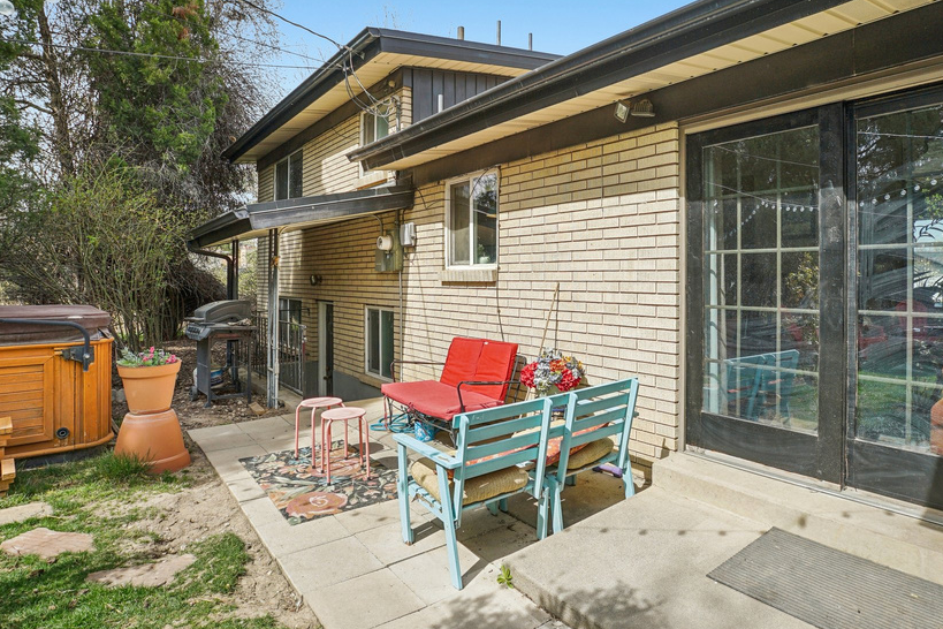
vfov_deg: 61.8
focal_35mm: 20
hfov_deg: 83.7
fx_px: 524
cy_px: 286
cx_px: 524
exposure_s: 1/125
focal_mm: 16
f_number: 8
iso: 100
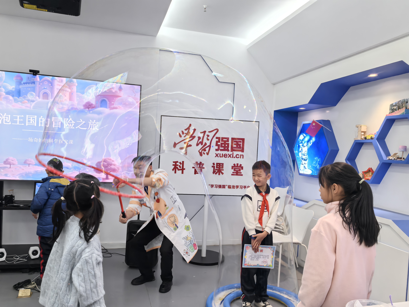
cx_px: 204
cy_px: 154
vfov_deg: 51.4
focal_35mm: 27
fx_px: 319
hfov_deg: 65.3
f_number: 4
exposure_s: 1/100
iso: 320
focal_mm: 5.75
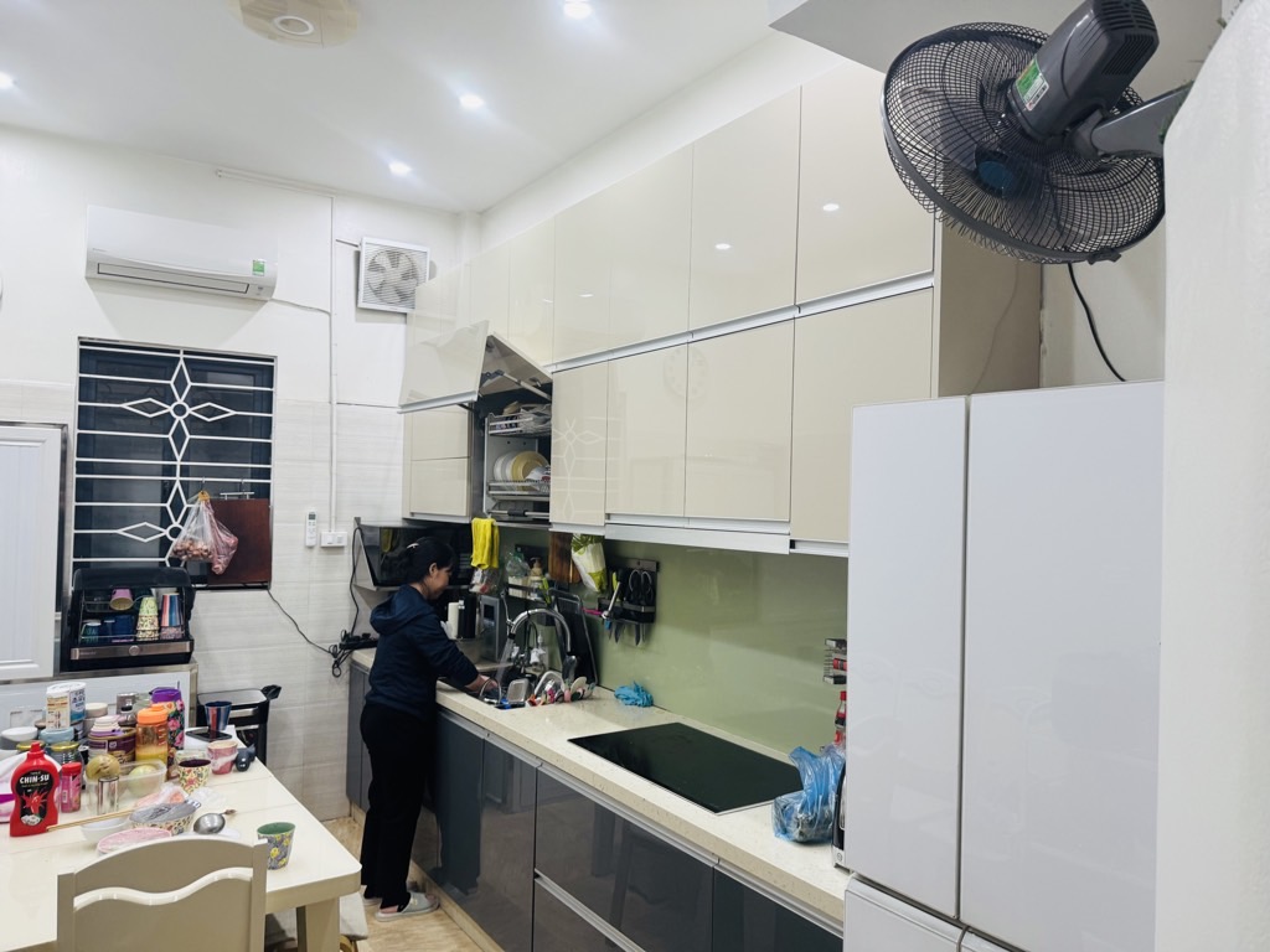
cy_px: 476
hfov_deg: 71.6
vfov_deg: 56.8
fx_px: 881
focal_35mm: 24
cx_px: 635
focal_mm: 6.76
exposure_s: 1/100
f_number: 1.78
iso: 100
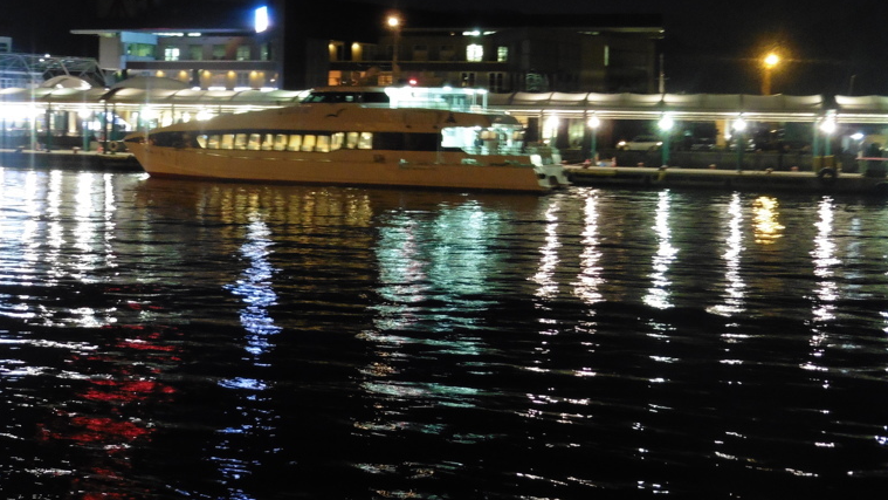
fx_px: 1177
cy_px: 144
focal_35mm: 50
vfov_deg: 23.8
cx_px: 296
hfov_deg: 40.8
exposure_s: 1/4
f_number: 3.7
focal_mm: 6.1
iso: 500
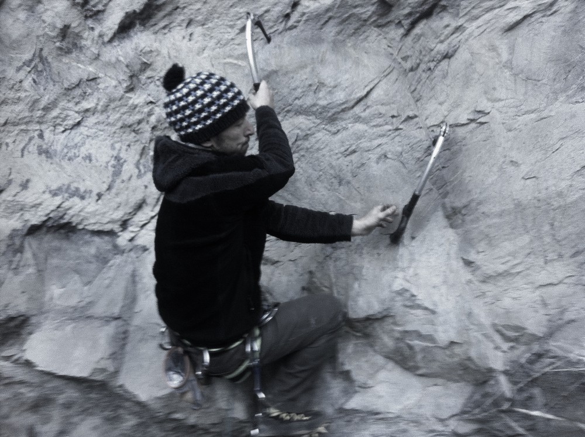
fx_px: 591
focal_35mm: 35
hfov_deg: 52.7
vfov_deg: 40.6
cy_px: 218
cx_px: 292
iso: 80
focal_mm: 3.85
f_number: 2.8
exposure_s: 1/24
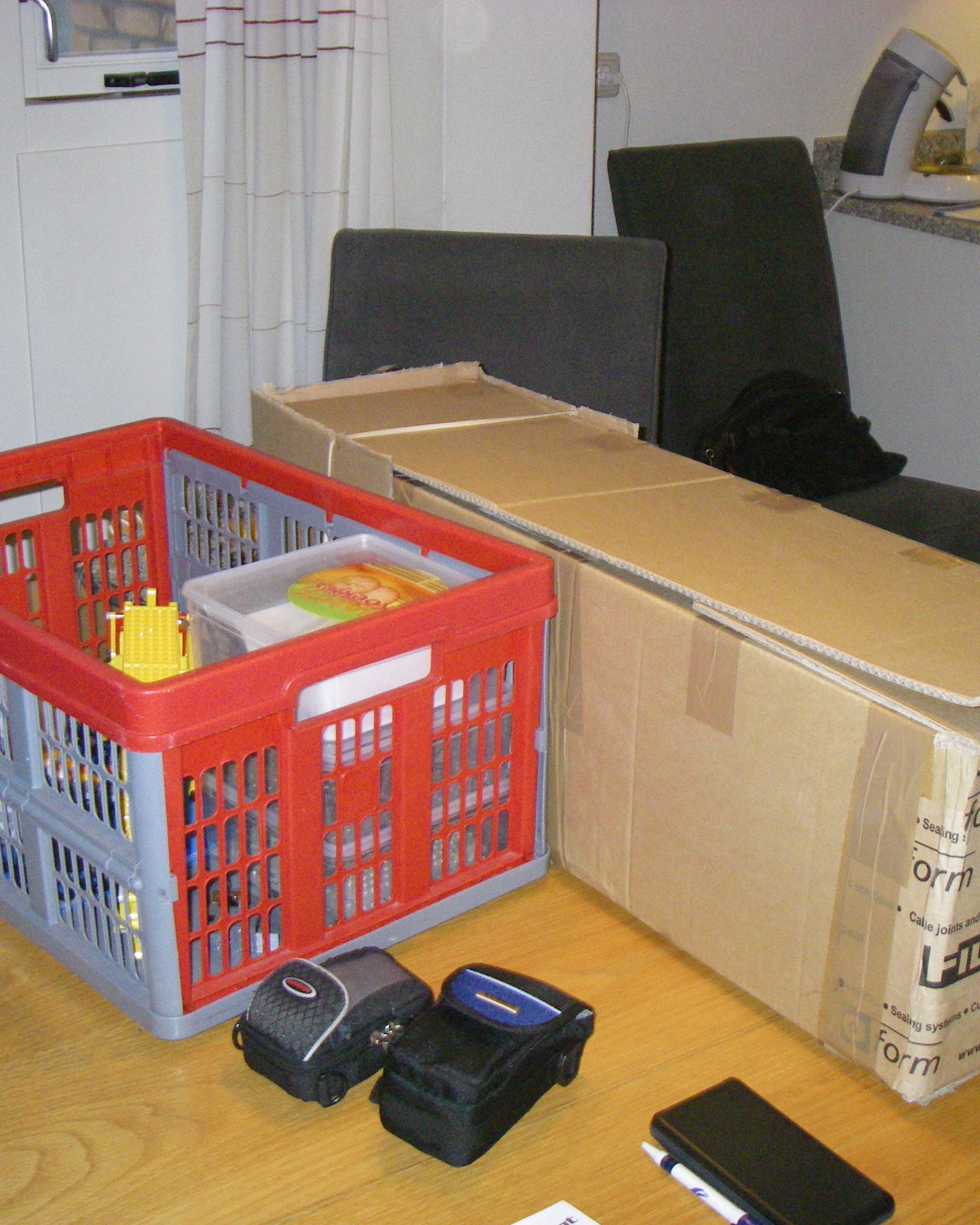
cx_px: 541
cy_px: 614
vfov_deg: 37.3
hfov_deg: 30.2
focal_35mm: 50
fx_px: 1813
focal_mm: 6.3
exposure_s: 1/50
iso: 400
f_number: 3.3
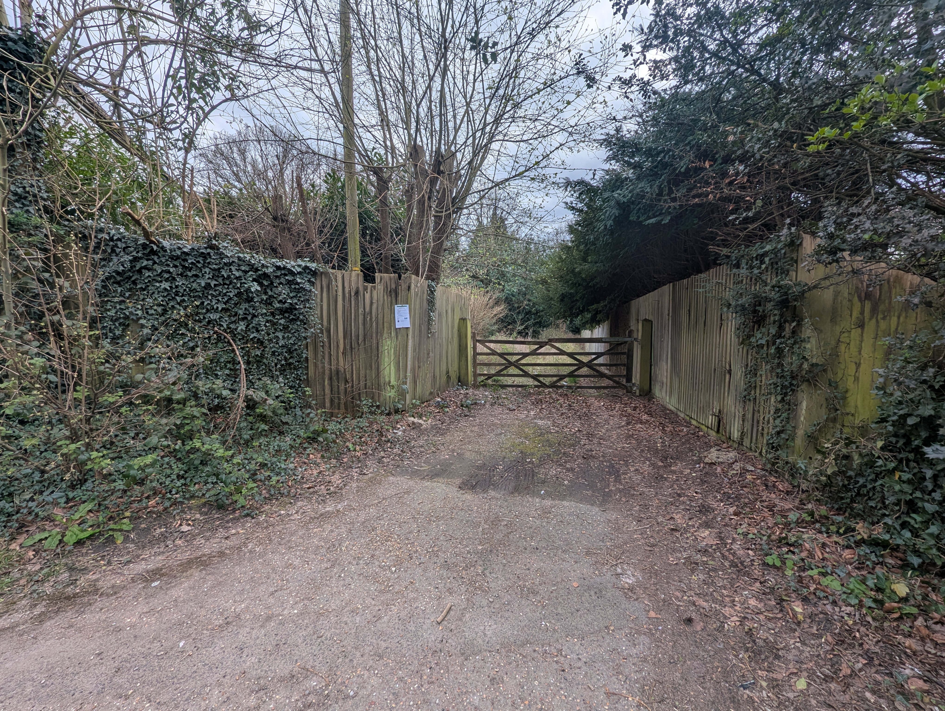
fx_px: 355
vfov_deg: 90.1
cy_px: 356
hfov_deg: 106.1
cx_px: 472
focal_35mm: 13
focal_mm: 1.95
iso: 44
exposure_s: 1/741
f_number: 2.2
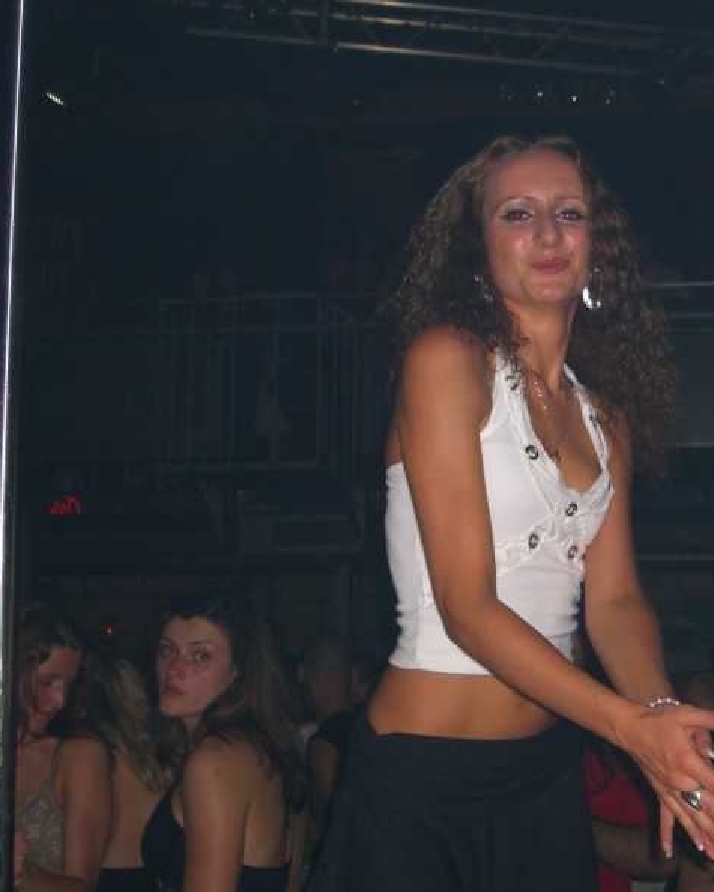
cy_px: 448
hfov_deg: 20.4
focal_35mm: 75
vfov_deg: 25.4
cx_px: 496
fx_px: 1980
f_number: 3.6
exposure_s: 1/60
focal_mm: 11.8
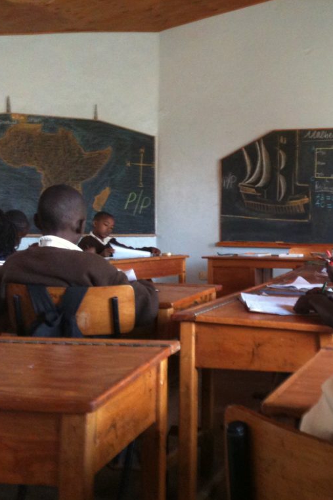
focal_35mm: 49
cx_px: 297
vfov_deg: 40.4
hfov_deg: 26.6
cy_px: 250
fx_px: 680
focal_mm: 3.85
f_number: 2.8
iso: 200
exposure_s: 1/15
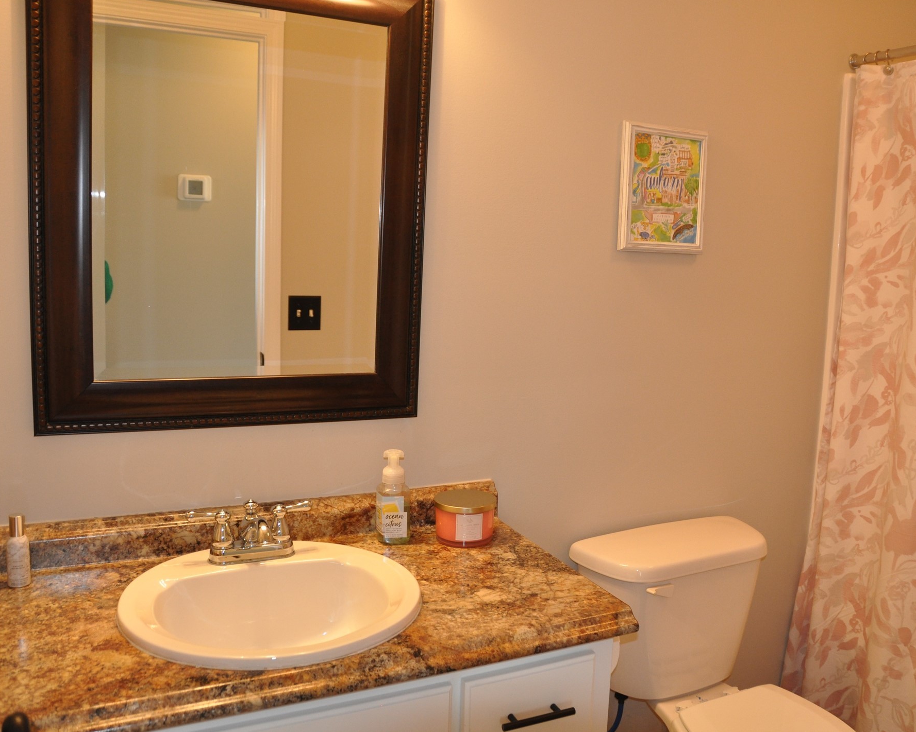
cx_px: 558
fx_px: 840
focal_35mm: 31
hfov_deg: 56.7
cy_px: 361
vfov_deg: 47.1
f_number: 3.5
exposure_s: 1/80
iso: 800
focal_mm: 18
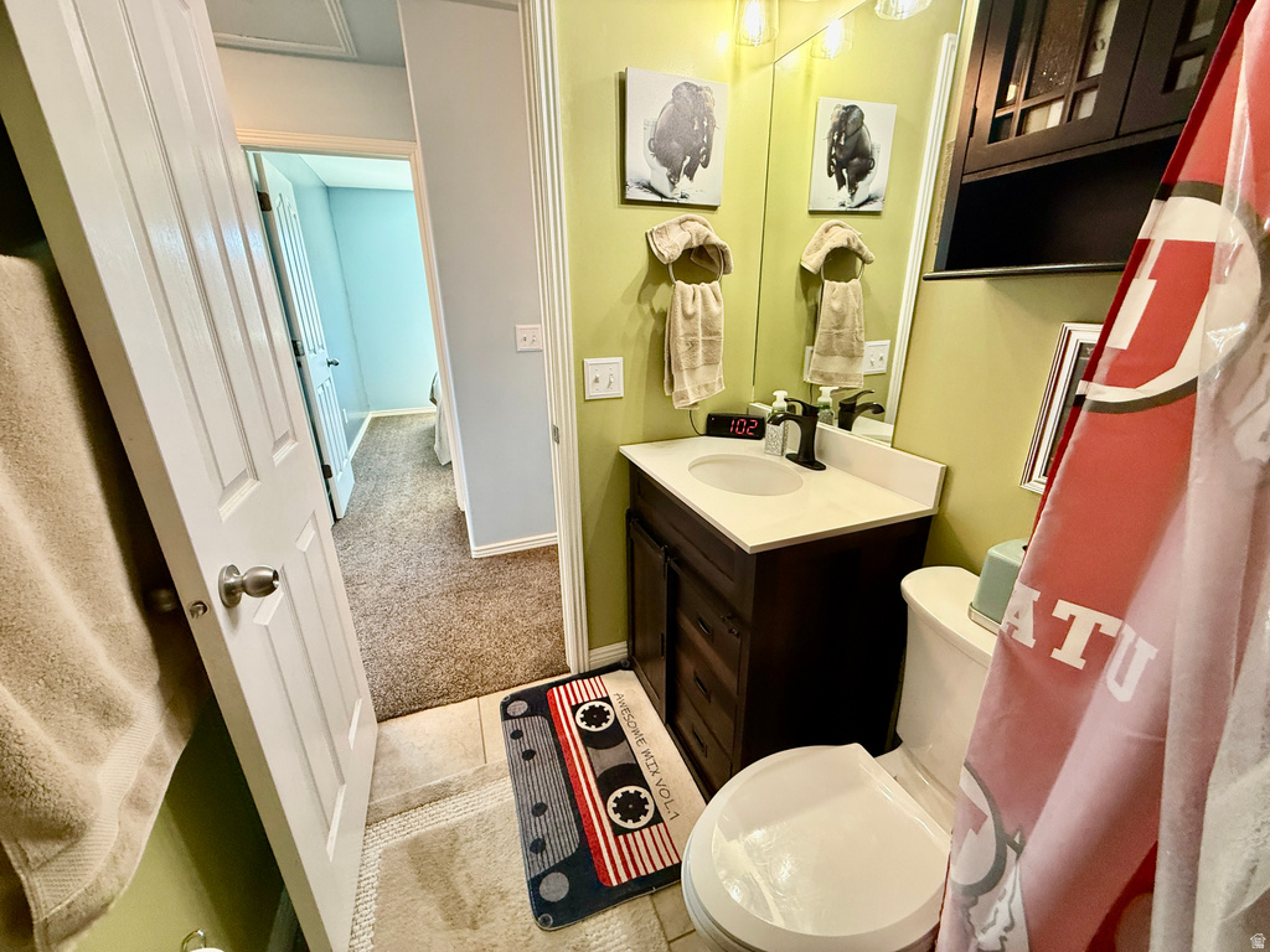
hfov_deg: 102.1
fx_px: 514
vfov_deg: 85.7
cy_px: 476
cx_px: 635
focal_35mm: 14
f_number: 2.2
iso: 250
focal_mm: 2.22
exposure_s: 1/60
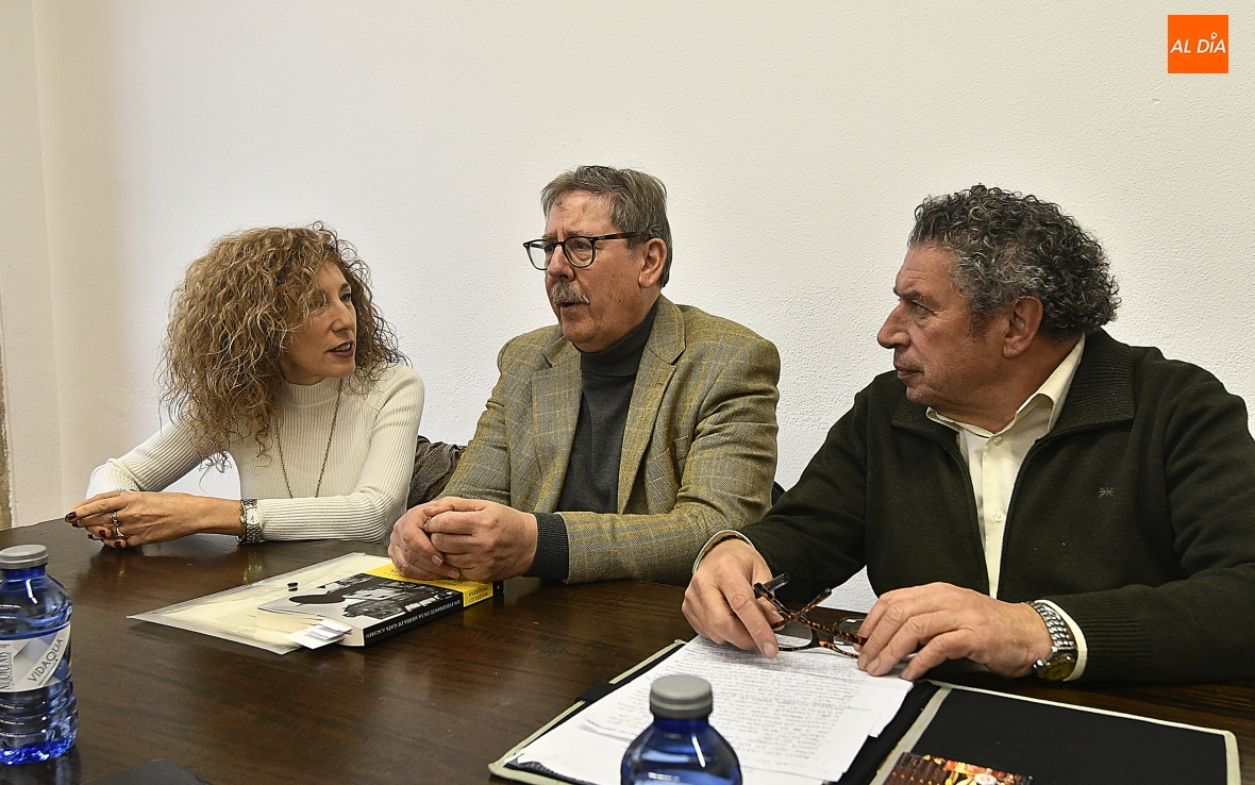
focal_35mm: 29
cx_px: 635
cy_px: 402
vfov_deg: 43.2
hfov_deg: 64.6
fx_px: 992
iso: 1600
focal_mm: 19
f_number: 6.3
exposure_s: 1/100
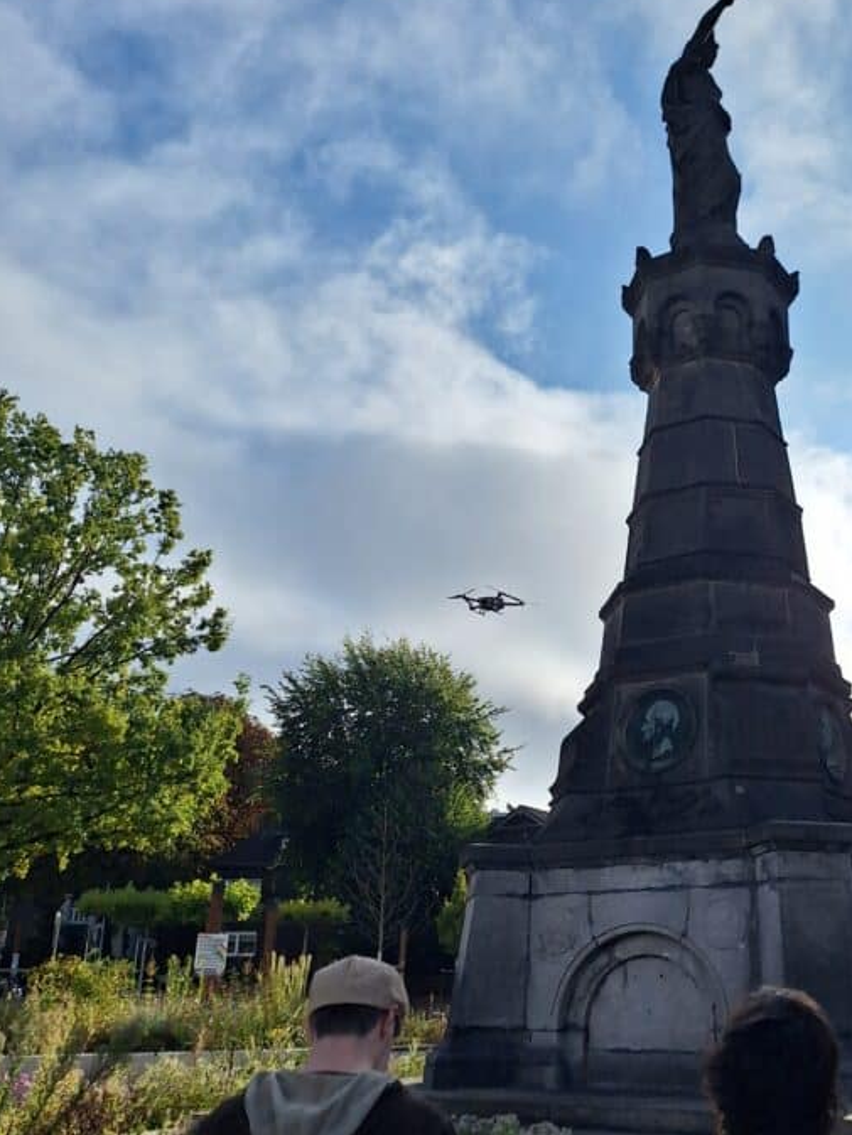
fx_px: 1148
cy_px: 678
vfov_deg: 52.3
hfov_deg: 39.6
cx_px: 641
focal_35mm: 35
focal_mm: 5.54
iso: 40
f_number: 1.8
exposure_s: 1/5747
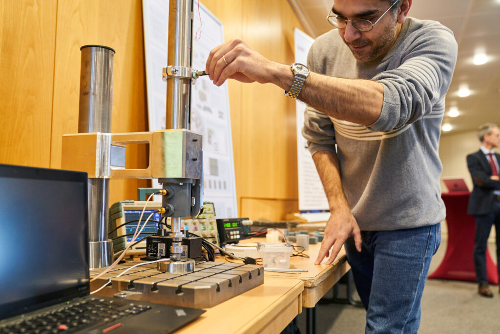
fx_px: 444
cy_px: 167
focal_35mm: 32
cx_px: 250
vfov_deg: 41.1
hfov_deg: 58.7
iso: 3200
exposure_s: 1/160
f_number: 3.2
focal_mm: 32
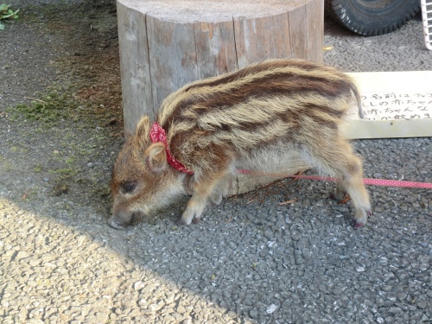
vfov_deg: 24.8
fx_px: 736
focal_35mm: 59
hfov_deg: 32.7
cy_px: 162
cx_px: 216
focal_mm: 10.5
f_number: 3.8
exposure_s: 1/80
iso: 100
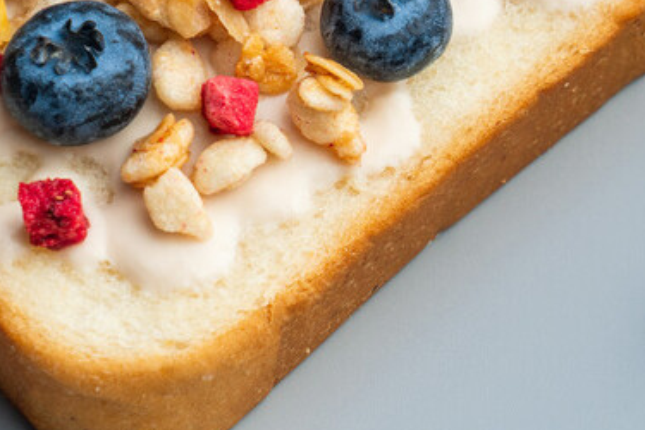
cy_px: 30
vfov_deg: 4.1
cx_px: 506
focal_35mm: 336
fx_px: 6020
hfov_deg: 6.1
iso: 160
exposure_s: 1/100
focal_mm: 105
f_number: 10
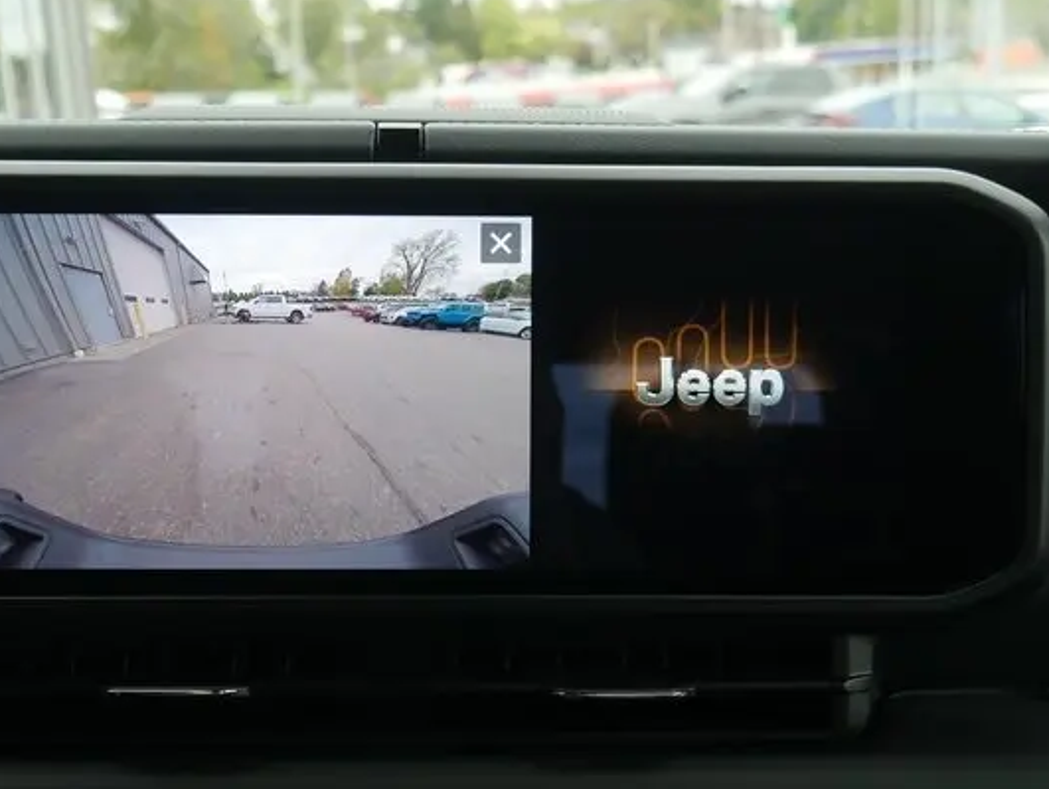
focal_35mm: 53
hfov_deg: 36.0
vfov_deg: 27.5
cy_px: 452
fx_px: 1607
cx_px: 431
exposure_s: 1/60
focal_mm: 22
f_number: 5
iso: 320
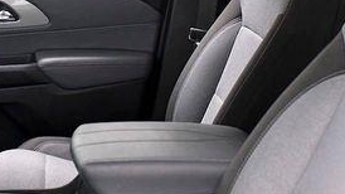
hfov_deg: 23.2
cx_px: 4
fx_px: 805
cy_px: 32
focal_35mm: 88
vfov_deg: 13.7
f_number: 3.5
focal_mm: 24
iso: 2500
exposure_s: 1/160
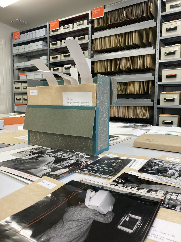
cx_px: 90
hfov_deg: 49.7
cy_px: 121
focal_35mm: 28
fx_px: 195
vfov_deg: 63.5
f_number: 1.8
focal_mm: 3.99
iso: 40
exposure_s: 1/50
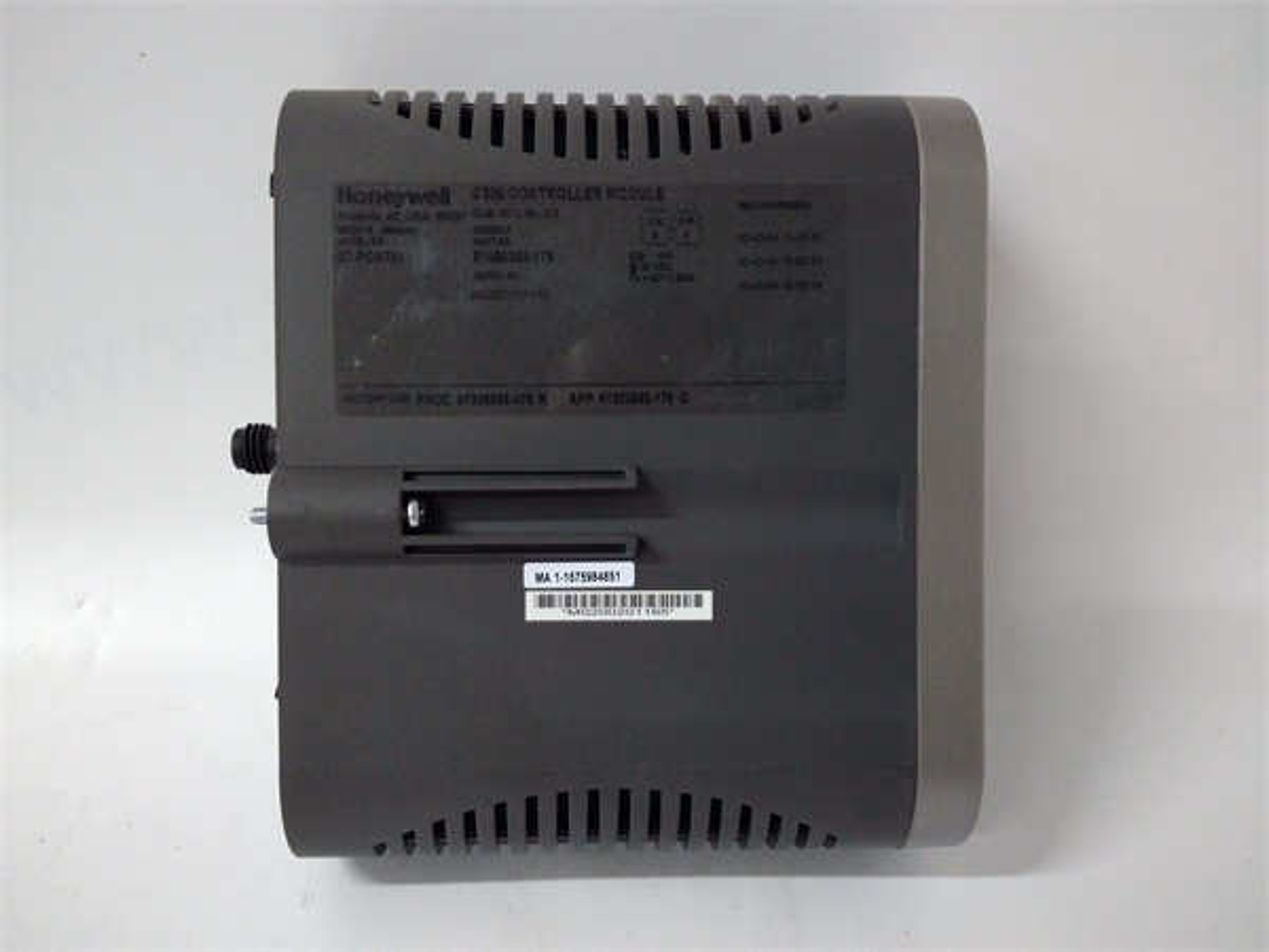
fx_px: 990
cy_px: 476
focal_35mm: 27
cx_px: 634
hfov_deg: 65.3
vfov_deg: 51.4
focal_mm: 3.79
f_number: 2
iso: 695
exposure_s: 1/33
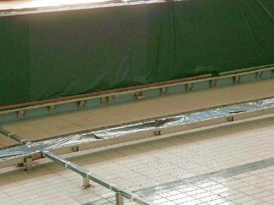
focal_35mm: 112
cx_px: 137
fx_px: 887
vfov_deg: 13.2
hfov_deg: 17.6
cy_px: 102
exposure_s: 1/60
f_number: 4.8
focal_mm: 22.8
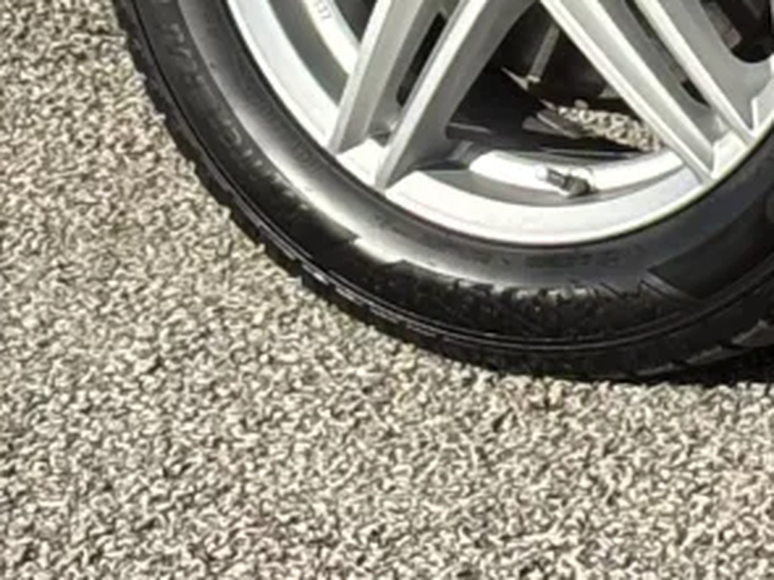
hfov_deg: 5.8
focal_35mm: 339
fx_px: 7577
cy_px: -743
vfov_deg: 4.3
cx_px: 847
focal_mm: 5.96
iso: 40
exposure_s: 1/1845
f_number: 1.6
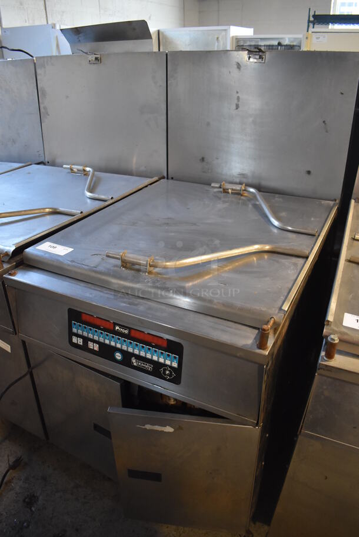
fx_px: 403
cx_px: 180
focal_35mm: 27
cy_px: 268
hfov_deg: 48.0
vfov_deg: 67.3
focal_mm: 18
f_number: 3.5
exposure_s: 1/125
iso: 2000
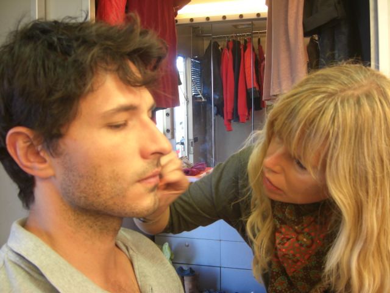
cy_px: 146
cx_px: 195
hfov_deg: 49.0
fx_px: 428
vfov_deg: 37.7
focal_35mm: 38
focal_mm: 7.9
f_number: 2.8
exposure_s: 1/40
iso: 200
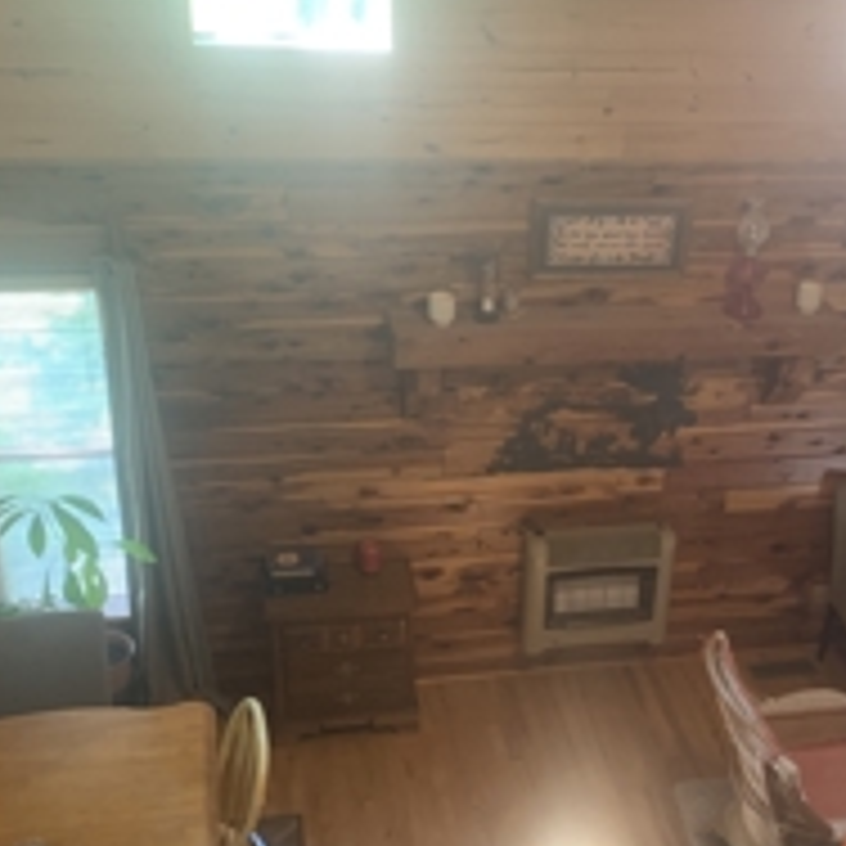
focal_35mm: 49
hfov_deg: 34.3
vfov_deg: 34.5
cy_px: 536
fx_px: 1355
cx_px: 572
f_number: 1.8
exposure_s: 1/60
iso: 200
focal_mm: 4.25
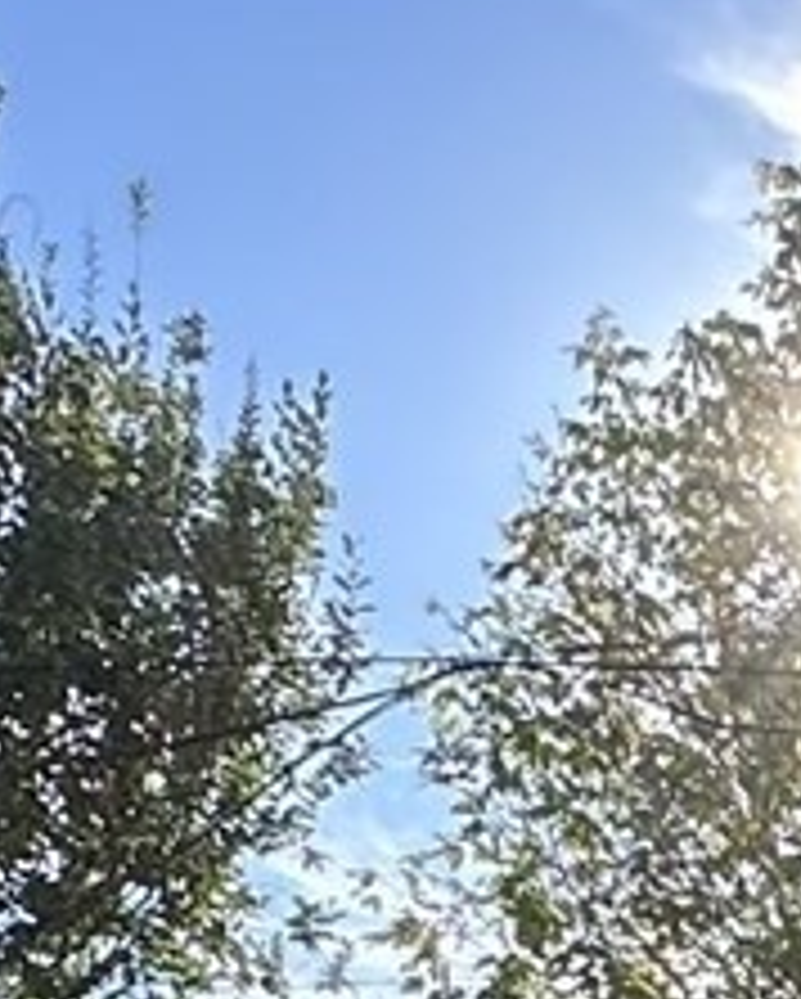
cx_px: 1539
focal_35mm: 126
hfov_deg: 11.2
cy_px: 2169
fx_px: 3729
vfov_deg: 12.8
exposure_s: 1/698
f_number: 2.2
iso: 40
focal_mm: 2.22
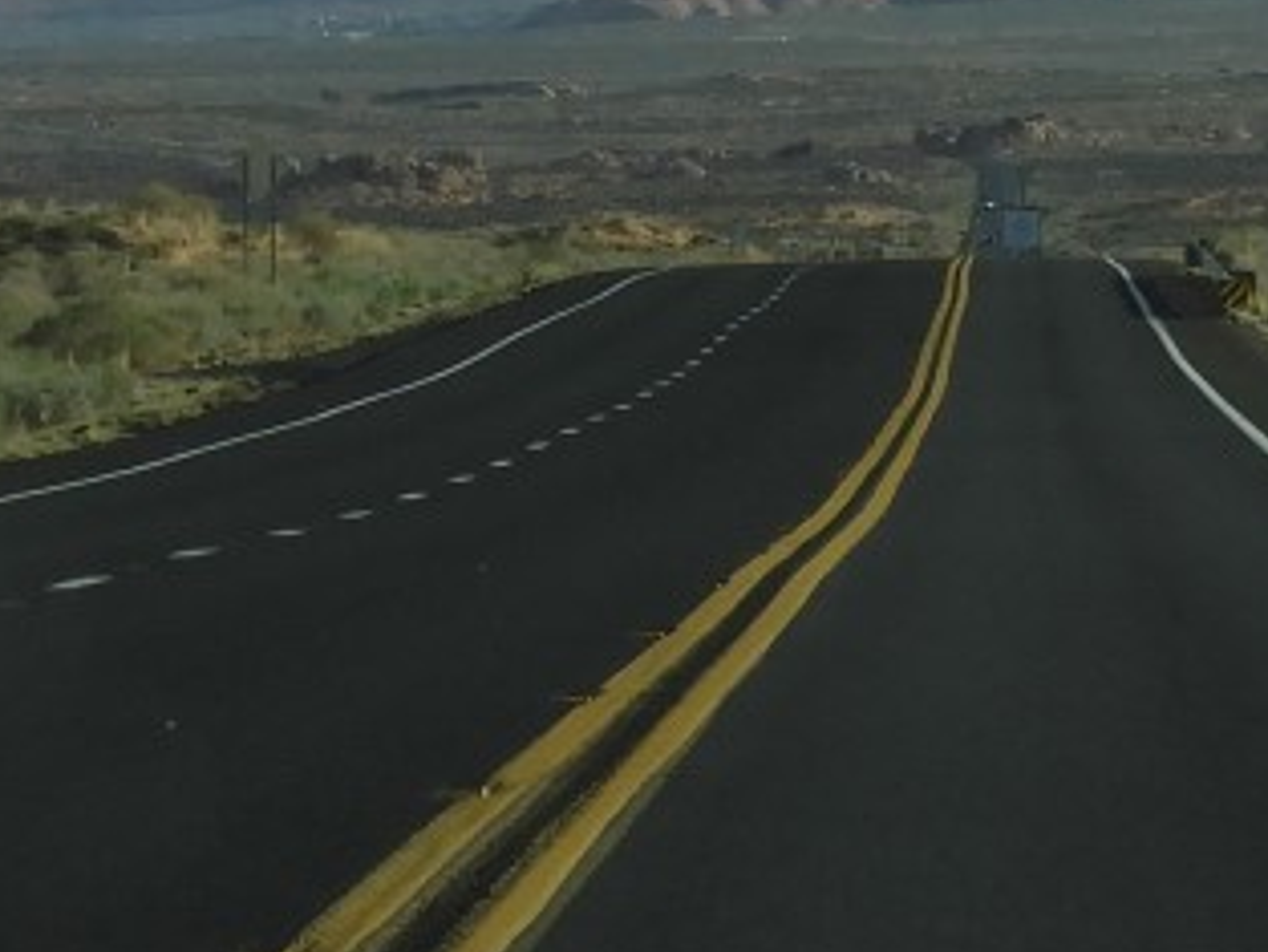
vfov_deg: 3.1
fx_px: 17699
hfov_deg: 4.1
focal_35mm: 483
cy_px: -920
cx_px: 733
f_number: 4.8
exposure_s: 1/640
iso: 100
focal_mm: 18.8
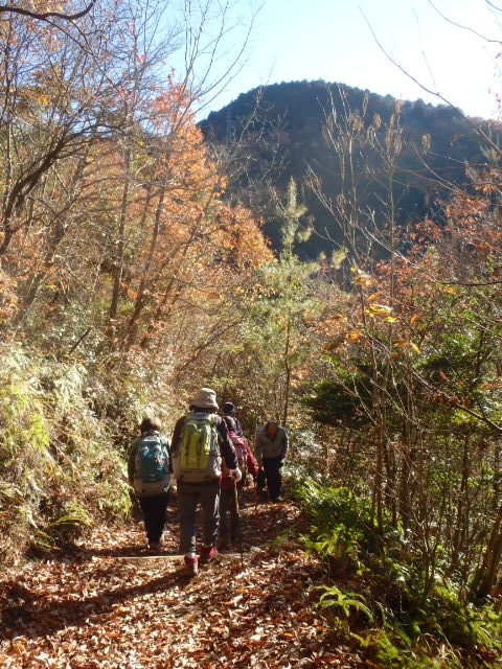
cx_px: 251
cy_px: 334
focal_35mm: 28
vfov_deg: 63.4
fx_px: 541
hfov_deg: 49.7
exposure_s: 1/250
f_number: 3.9
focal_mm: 5
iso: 125
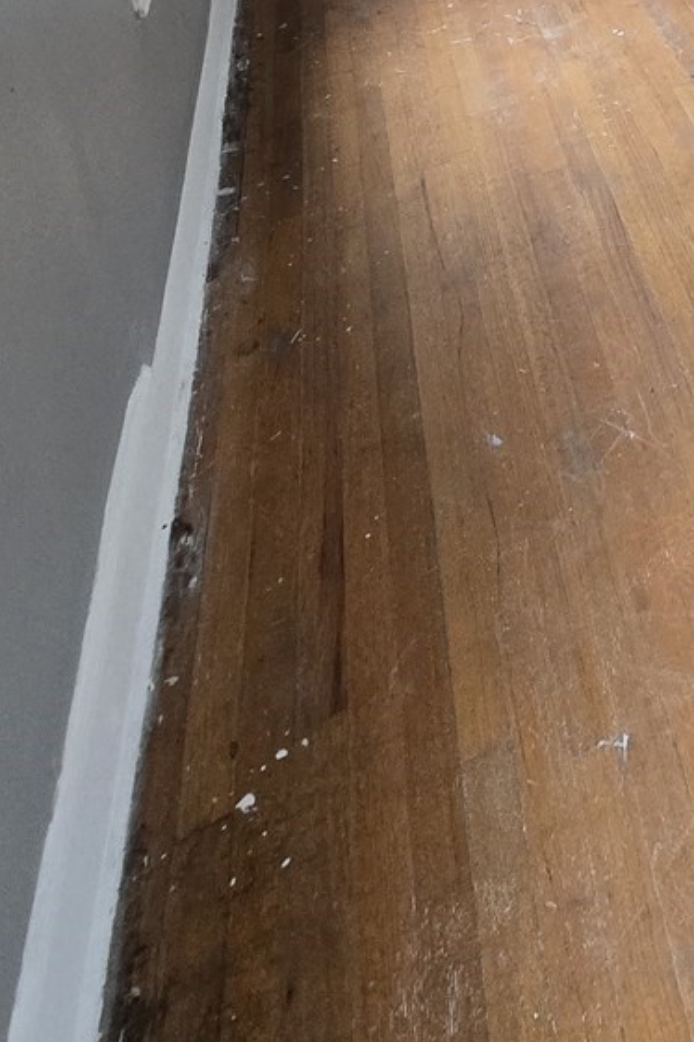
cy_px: -156
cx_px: 1048
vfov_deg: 39.9
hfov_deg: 26.1
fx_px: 1070
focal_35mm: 37
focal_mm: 1.7
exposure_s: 1/60
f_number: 2.2
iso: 200
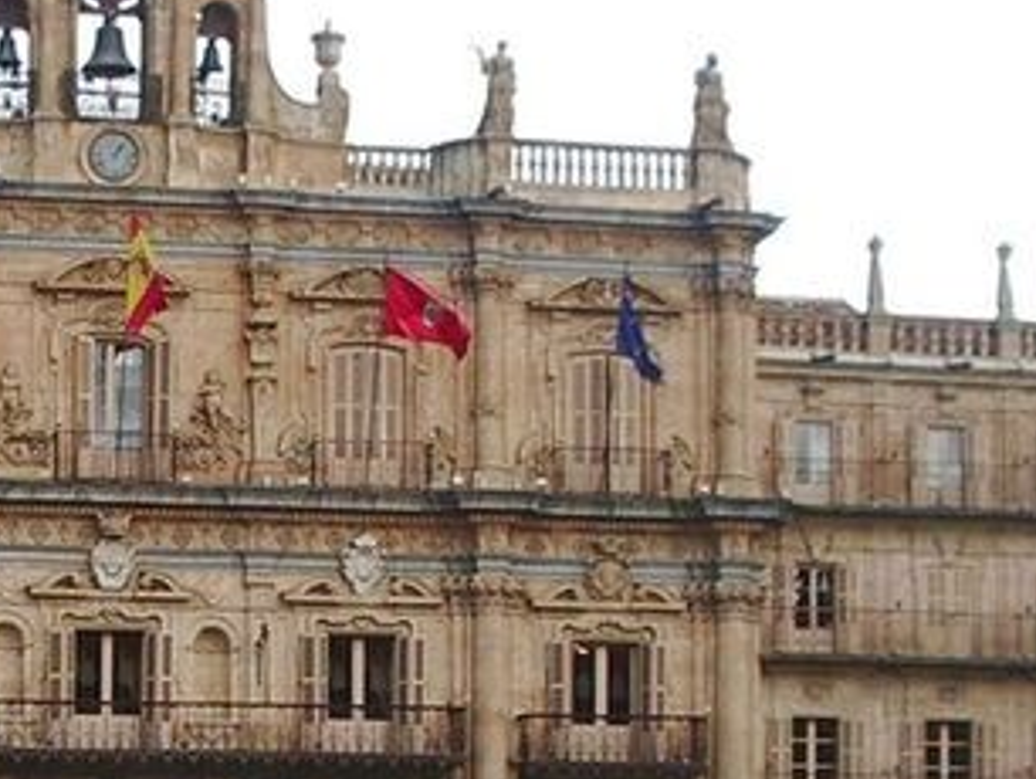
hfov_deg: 16.7
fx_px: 3504
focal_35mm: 117
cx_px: 169
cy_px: 708
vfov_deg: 12.6
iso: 50
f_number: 4.3
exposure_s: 1/250
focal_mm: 5.8
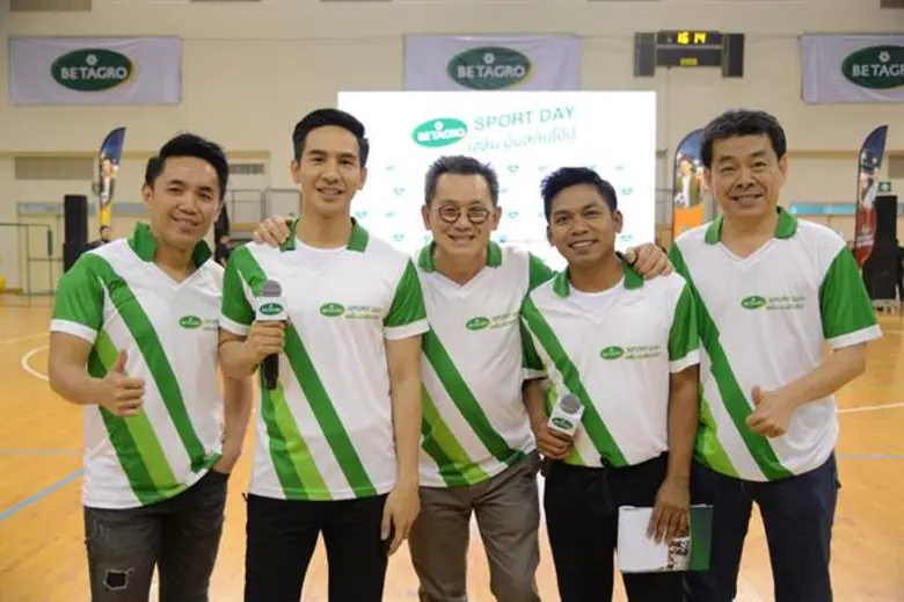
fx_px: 954
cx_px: 452
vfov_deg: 35.0
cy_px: 301
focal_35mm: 38
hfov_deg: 50.7
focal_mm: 38
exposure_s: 1/125
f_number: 4
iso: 2000
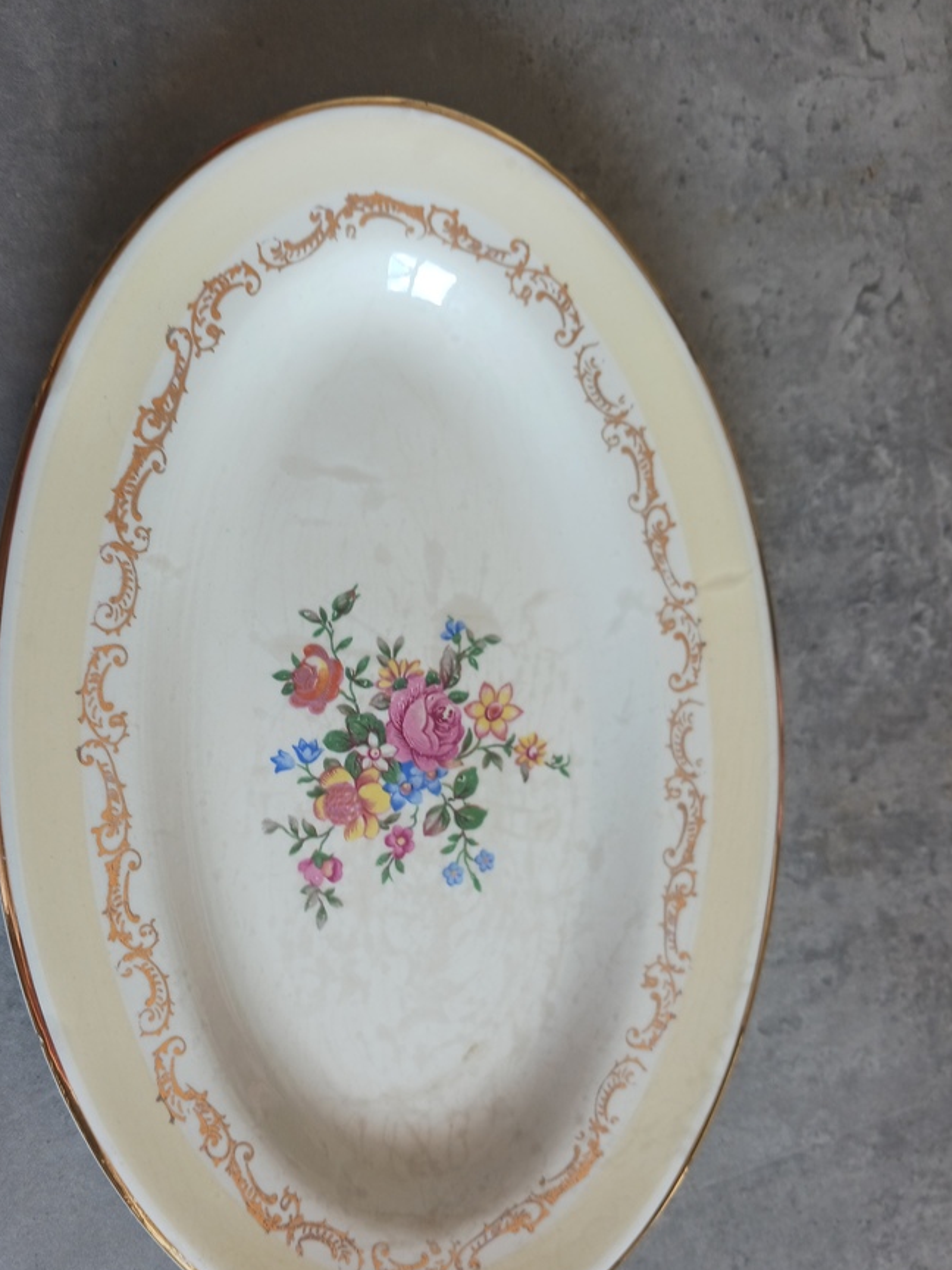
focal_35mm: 32
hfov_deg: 44.0
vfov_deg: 56.7
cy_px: 701
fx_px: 1173
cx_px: 391
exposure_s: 1/50
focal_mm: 4
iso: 40
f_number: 1.8
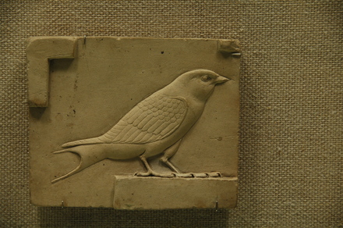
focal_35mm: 158
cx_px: 172
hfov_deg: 13.1
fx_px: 1498
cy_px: 114
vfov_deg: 8.7
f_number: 5.6
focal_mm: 105
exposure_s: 1/40
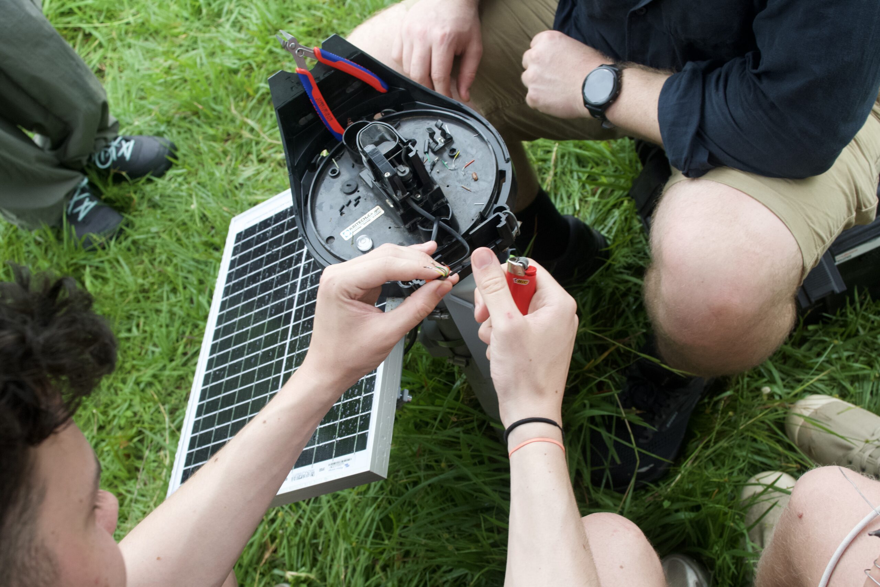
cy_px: 294
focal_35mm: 42
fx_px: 1027
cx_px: 440
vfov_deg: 31.9
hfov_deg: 46.4
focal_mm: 28
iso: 640
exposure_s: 1/160
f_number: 6.3
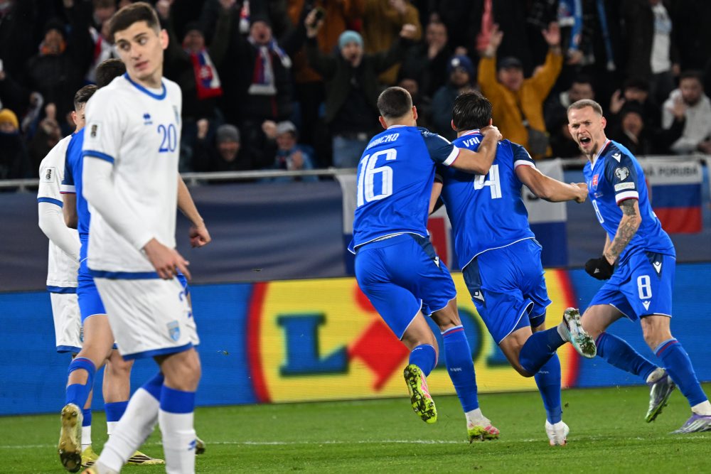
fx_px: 7901
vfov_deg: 3.4
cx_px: 356
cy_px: 237
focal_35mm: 400
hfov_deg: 5.2
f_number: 7.1
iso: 4000
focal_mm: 400
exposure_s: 1/640
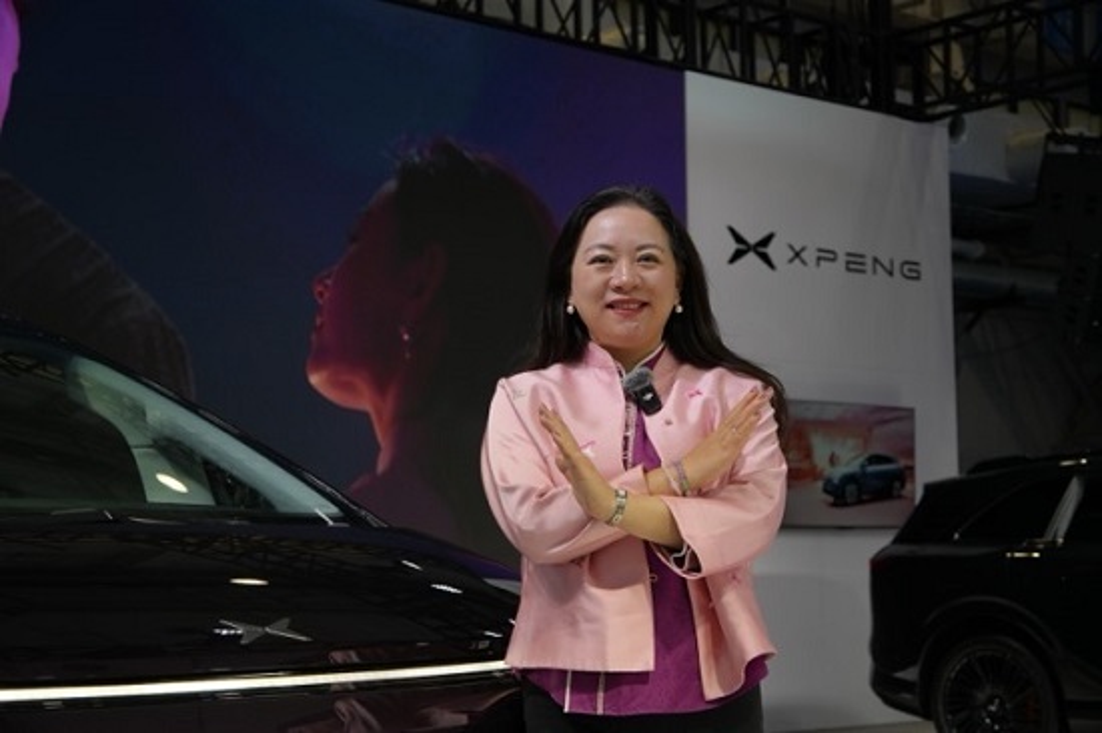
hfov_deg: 31.9
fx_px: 1927
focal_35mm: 63
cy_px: 366
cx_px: 551
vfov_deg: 21.5
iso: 200
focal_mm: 42
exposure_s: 1/160
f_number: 4.5
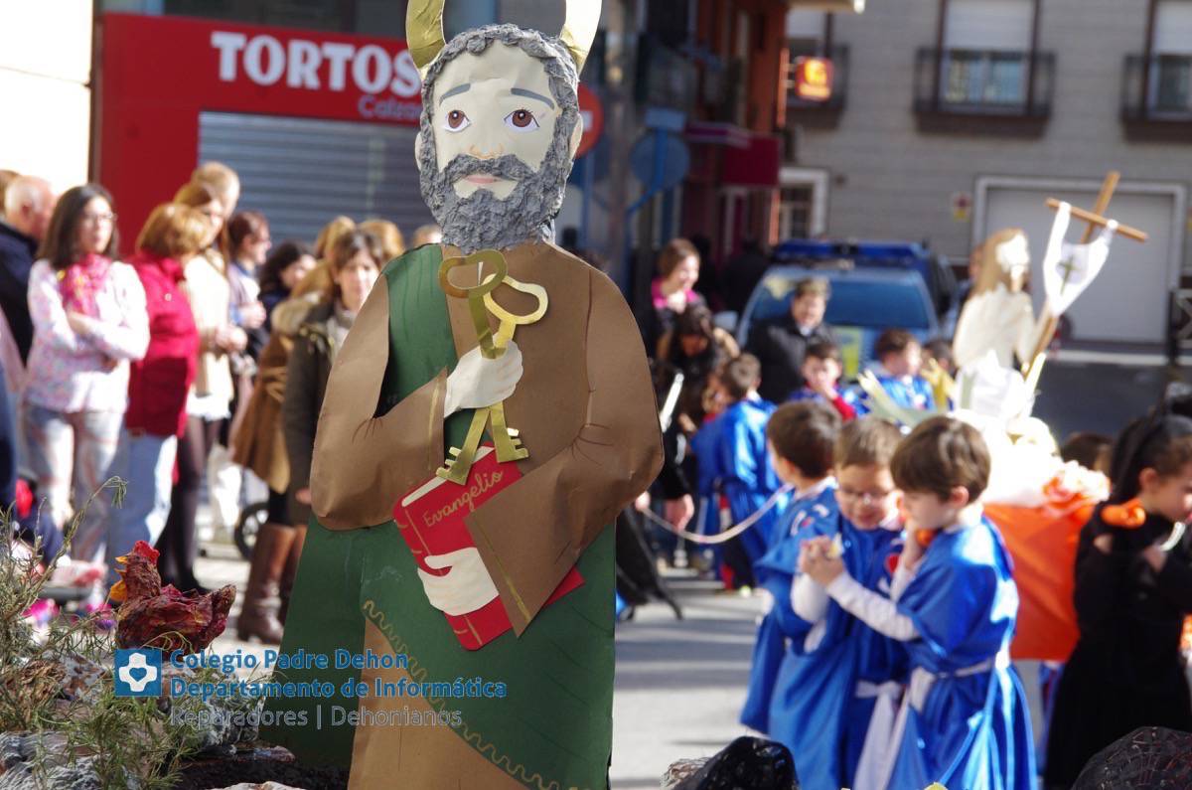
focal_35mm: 128
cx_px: 596
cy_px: 395
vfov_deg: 10.7
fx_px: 4213
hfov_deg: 16.1
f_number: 10
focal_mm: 85
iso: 800
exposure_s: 1/400
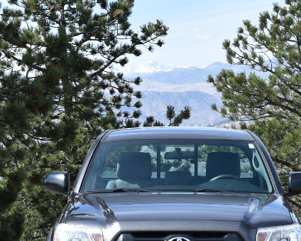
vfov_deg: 11.9
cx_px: 179
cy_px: 198
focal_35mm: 129
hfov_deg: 14.9
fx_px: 1149
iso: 200
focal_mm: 24
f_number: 10
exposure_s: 1/400
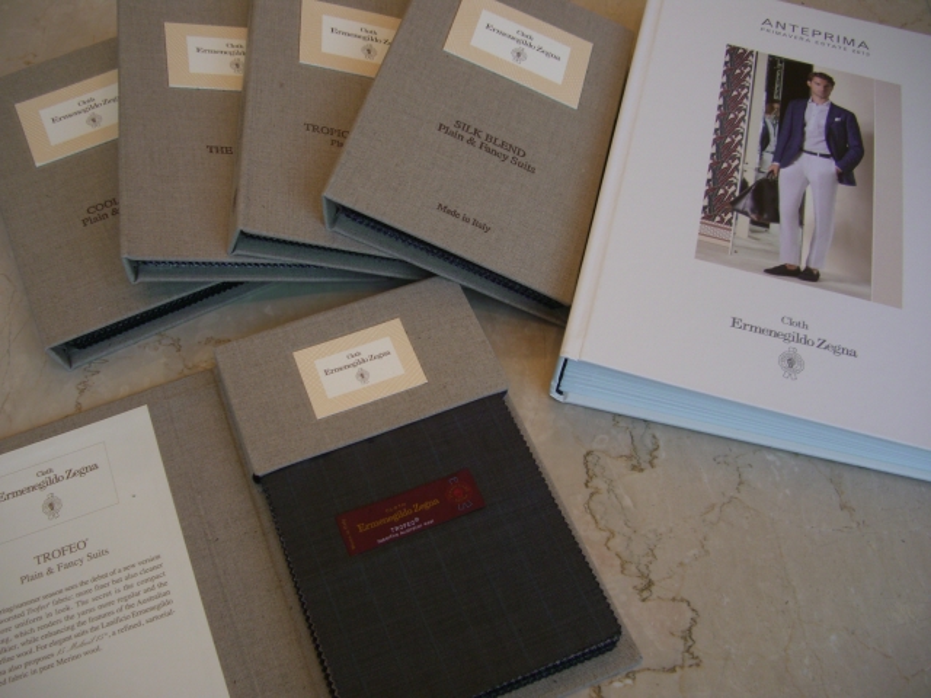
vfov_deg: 37.7
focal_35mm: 38
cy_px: 349
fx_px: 1022
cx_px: 466
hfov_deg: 49.0
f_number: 2.8
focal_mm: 7.9
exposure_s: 1/100
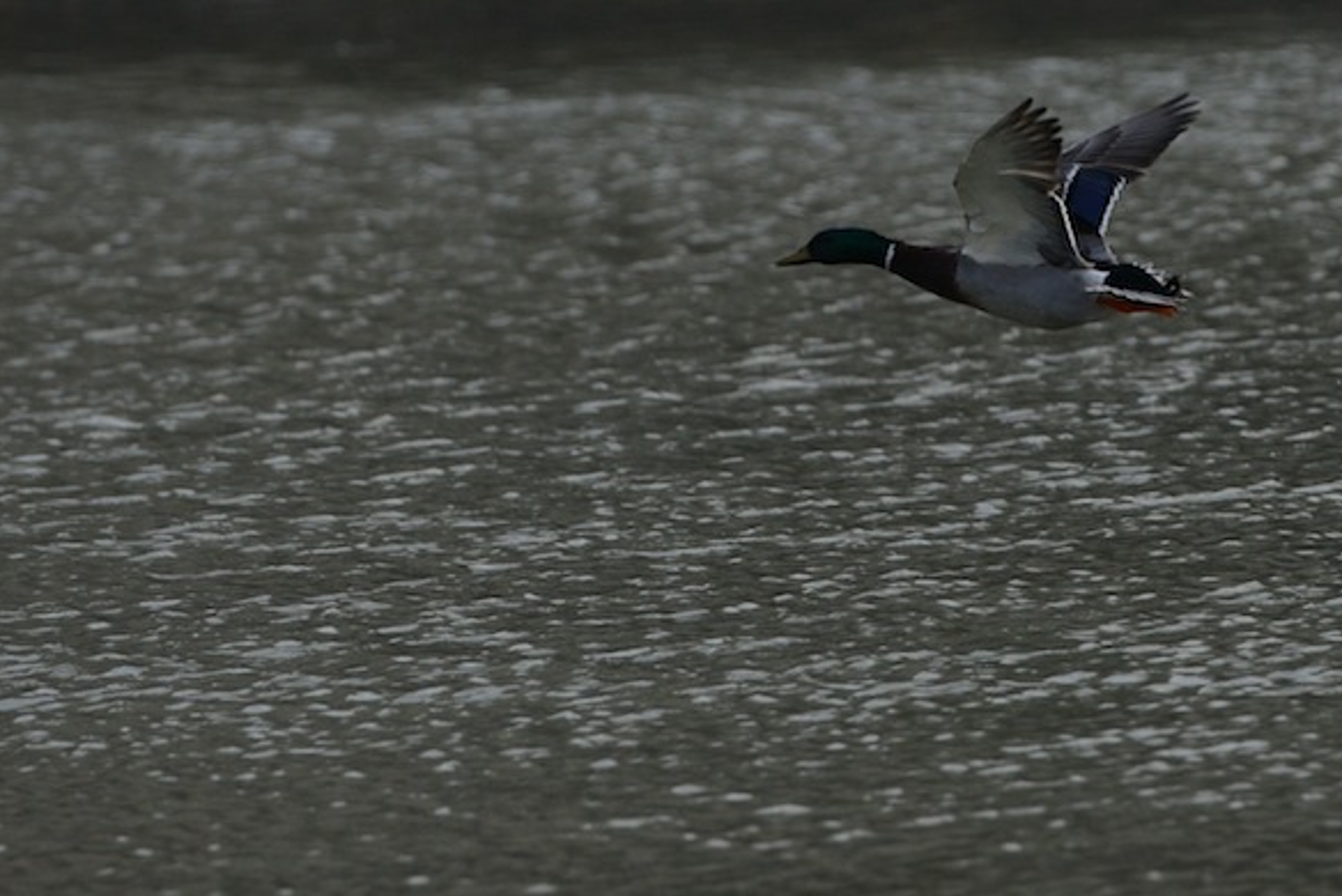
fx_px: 20661
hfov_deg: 3.7
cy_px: 335
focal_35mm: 554
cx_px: 1064
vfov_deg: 2.5
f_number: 4
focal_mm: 200
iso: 640
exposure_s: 1/2500
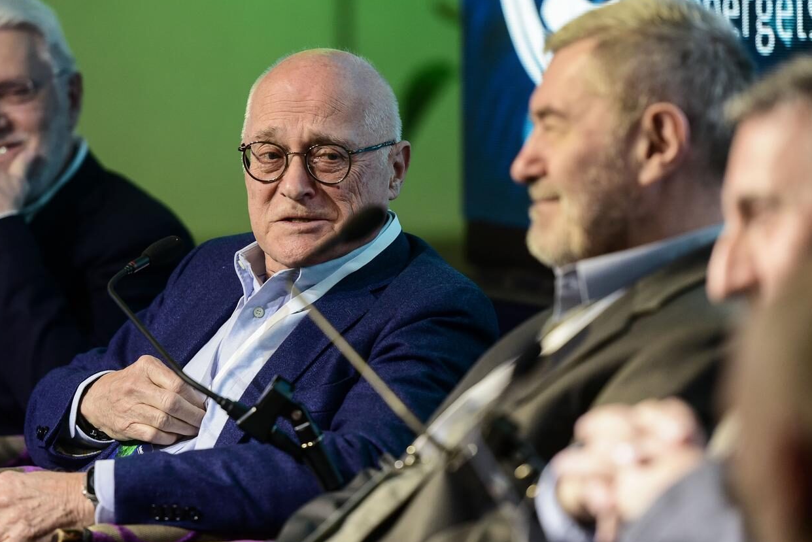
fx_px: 4941
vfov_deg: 6.3
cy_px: 292
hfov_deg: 9.4
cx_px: 337
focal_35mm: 219
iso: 1600
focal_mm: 170
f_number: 2.8
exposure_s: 1/250
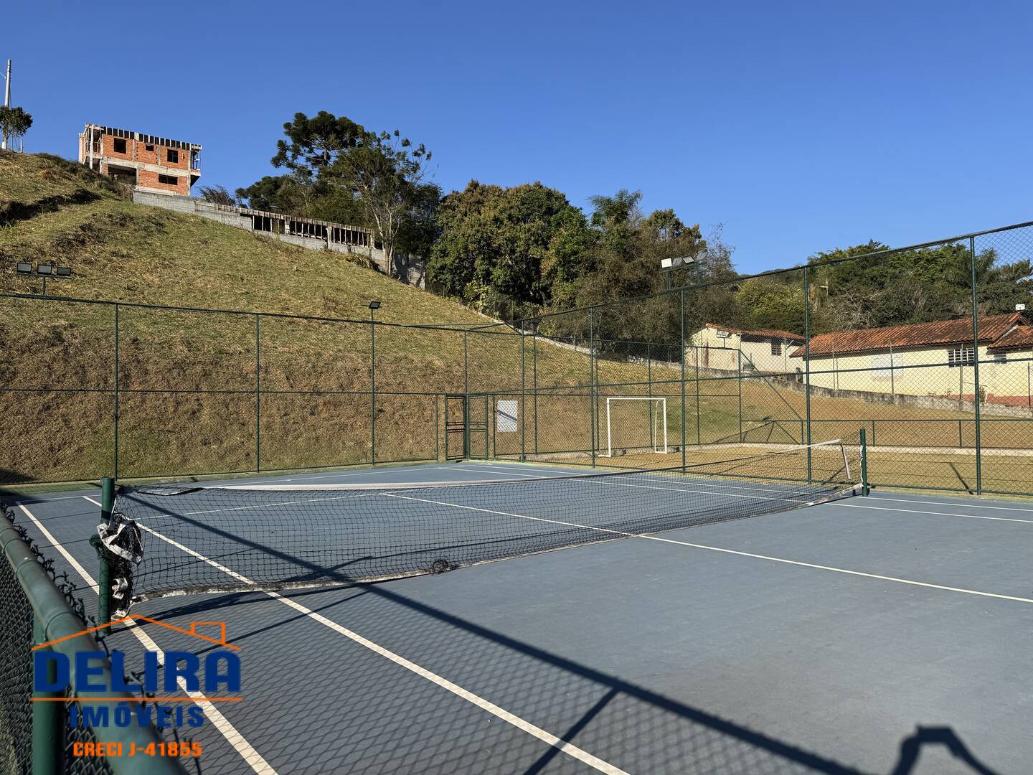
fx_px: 716
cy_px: 388
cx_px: 516
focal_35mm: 24
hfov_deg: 71.6
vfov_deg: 56.8
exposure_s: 1/3597
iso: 80
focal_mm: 6.76
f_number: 1.78
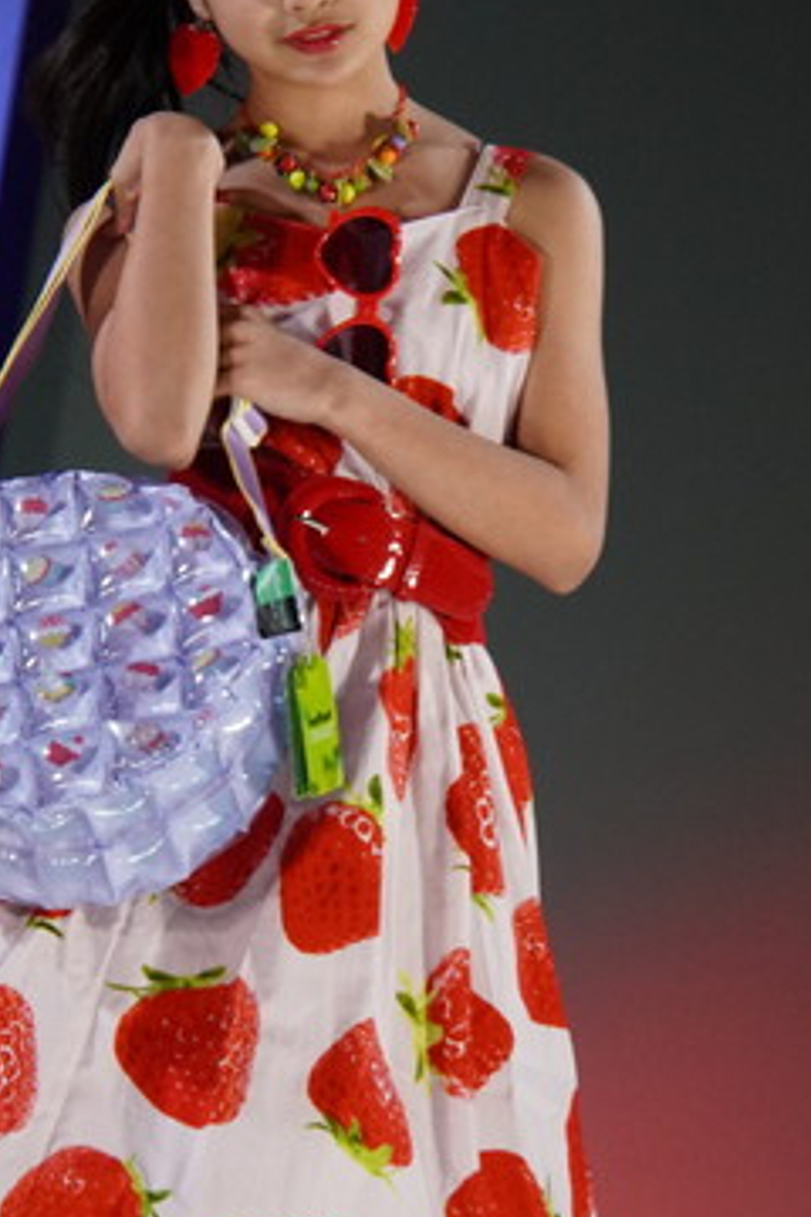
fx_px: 18043
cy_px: 639
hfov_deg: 2.6
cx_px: 275
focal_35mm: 534
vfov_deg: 3.9
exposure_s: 1/320
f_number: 7.1
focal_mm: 200
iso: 2500
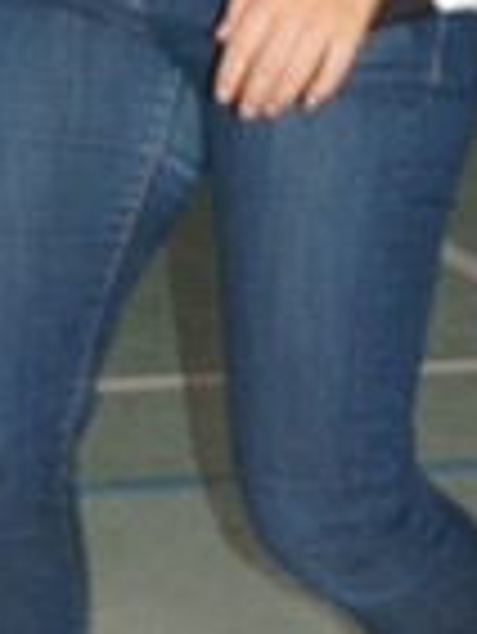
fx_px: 4116
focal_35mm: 224
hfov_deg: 6.6
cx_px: 162
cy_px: -256
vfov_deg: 8.6
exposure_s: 1/100
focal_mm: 55
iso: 800
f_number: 5.6
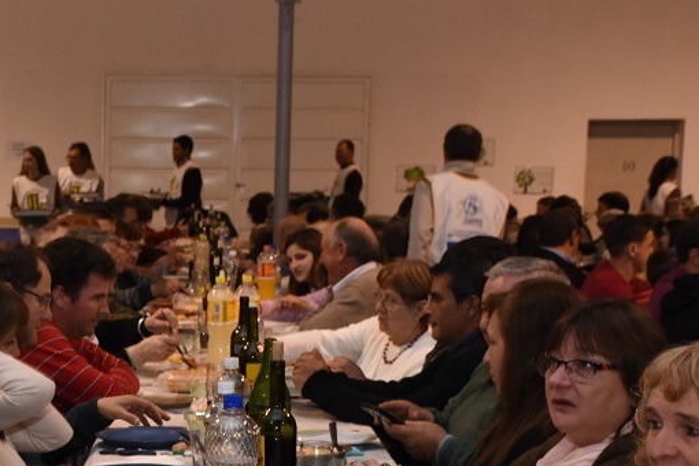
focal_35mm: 100
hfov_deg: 20.0
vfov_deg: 13.6
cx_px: 59
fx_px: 1942
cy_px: 350
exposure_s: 1/60
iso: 1250
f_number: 6.3
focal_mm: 34
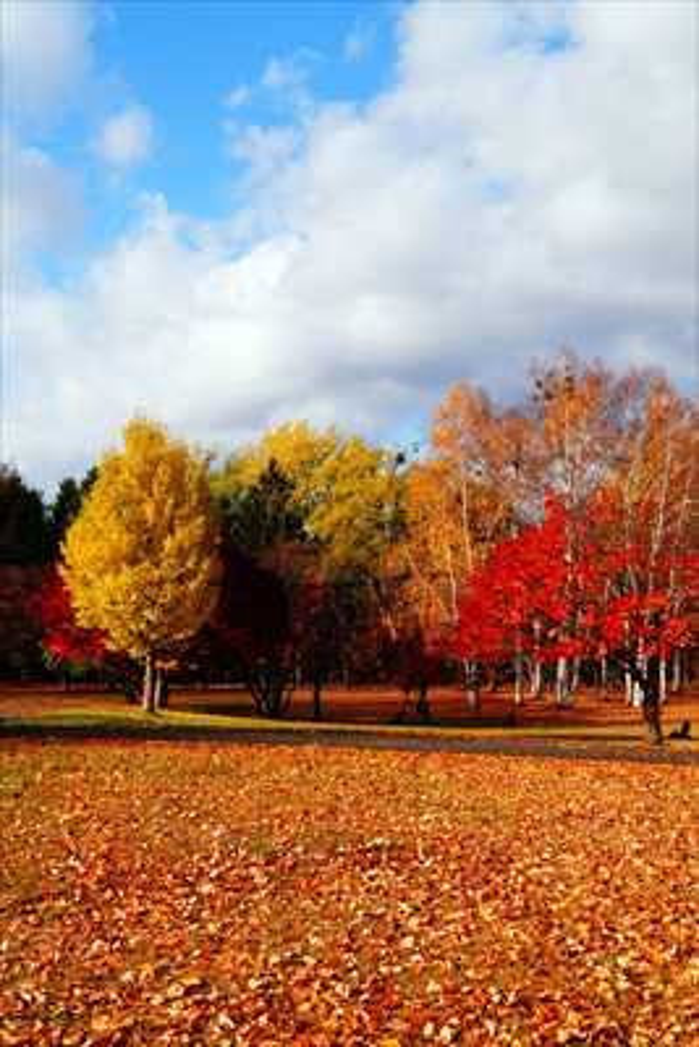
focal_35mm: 38
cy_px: 524
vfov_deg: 51.3
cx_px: 350
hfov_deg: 35.5
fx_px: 1091
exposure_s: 1/250
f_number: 8
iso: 100
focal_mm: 25
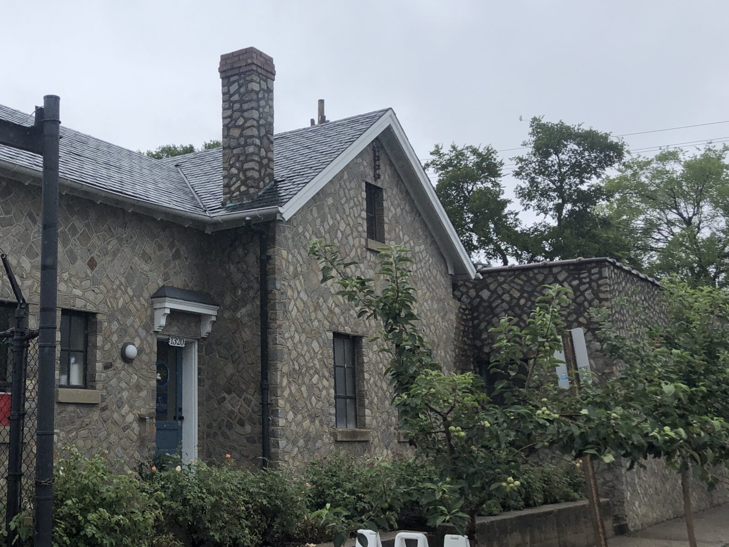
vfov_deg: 32.2
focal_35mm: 45
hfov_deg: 40.4
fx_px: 948
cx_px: 146
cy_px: 255
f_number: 1.8
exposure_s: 1/1056
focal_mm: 3.99
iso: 20
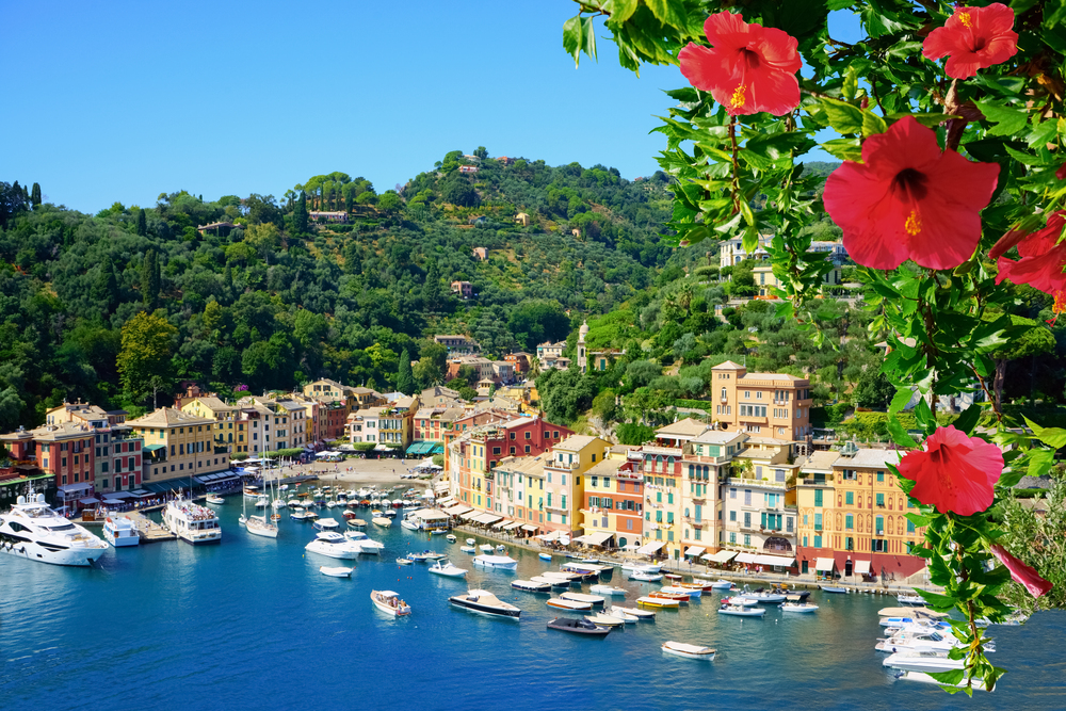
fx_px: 1066
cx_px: 533
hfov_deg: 53.1
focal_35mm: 36
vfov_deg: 36.9
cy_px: 356
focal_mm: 36
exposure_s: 1/160
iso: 100
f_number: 10
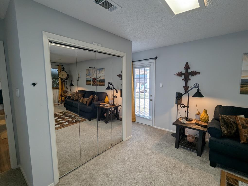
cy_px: 93
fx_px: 115
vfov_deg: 78.2
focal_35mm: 16
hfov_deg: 94.4
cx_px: 124
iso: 75
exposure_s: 1/120
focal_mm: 2.35
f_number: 2.2
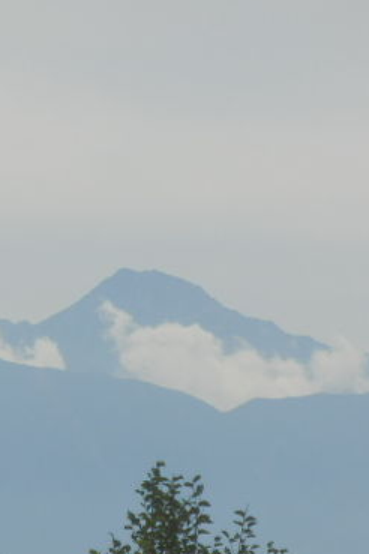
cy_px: 306
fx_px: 8440
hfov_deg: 2.5
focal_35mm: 549
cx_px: 126
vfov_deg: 3.8
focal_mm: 52.5
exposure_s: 1/500
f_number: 5.9
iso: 80
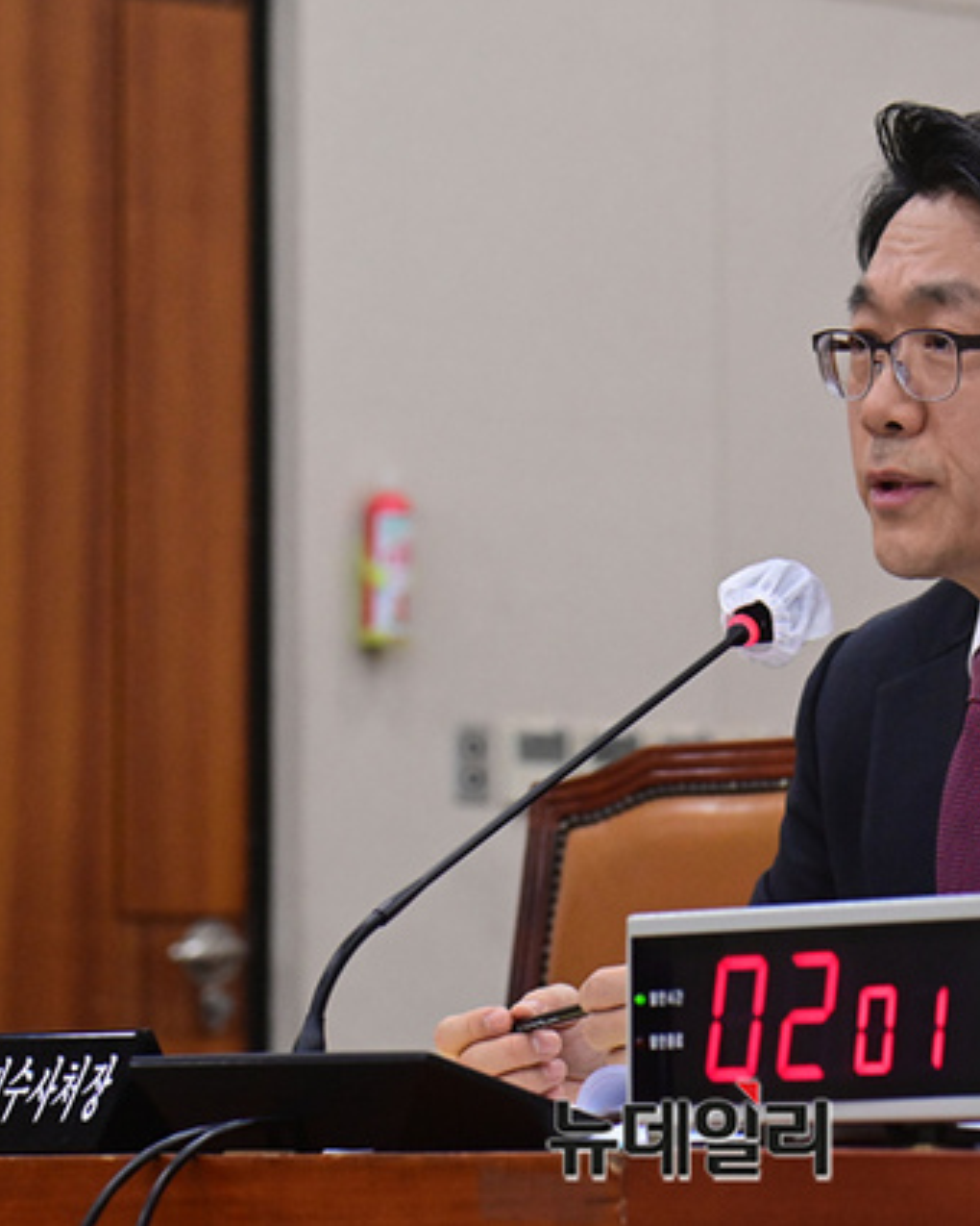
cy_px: 613
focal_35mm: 164
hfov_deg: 9.4
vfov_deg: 11.8
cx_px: 686
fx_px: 5946
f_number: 6.3
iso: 6400
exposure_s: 1/320
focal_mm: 116
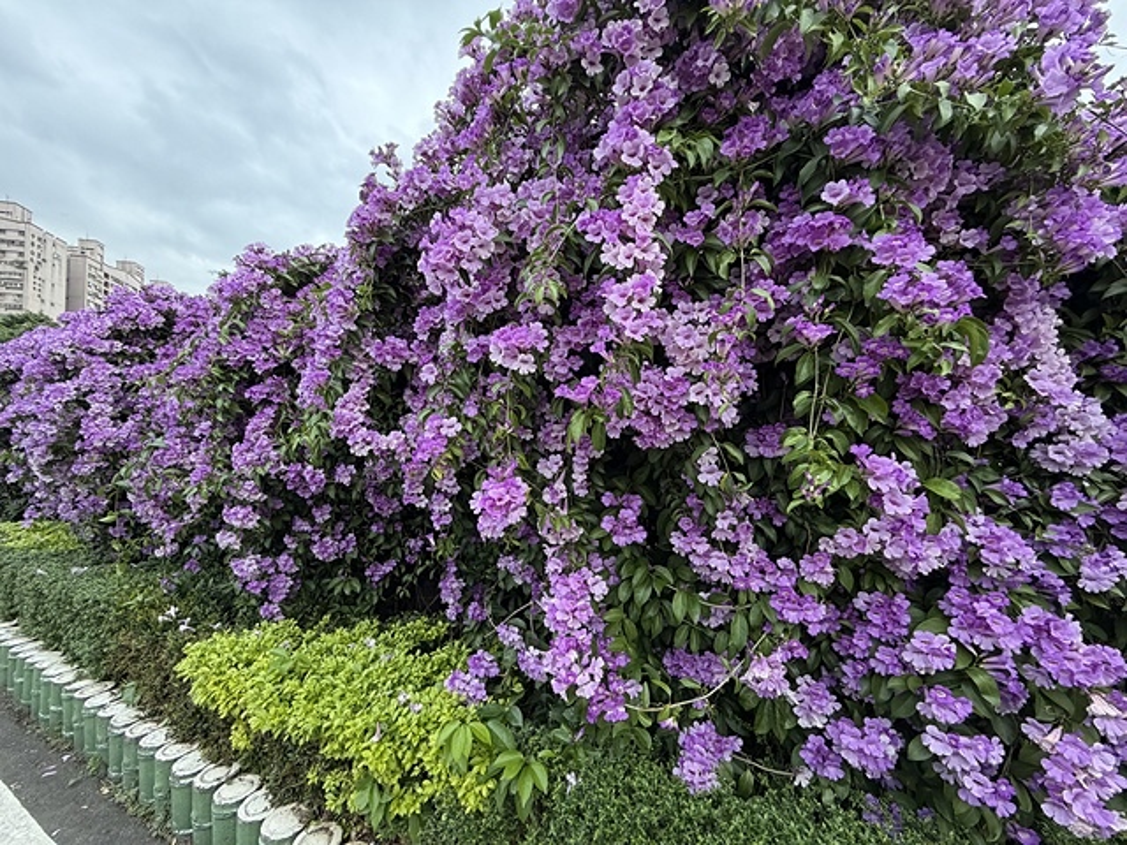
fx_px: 456
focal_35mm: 14
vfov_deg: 85.7
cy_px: 422
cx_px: 564
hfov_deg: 102.1
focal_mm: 2.22
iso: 320
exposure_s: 1/87
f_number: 2.2
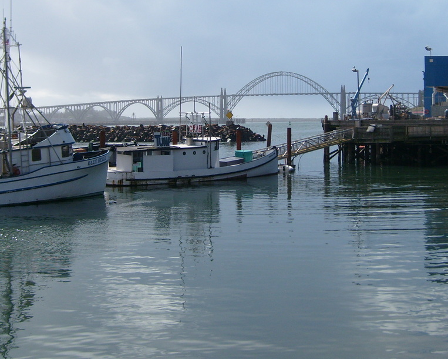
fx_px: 730
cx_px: 253
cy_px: 103
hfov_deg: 34.1
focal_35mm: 55
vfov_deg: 27.4
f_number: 7.1
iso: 80
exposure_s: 1/250
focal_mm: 5.8
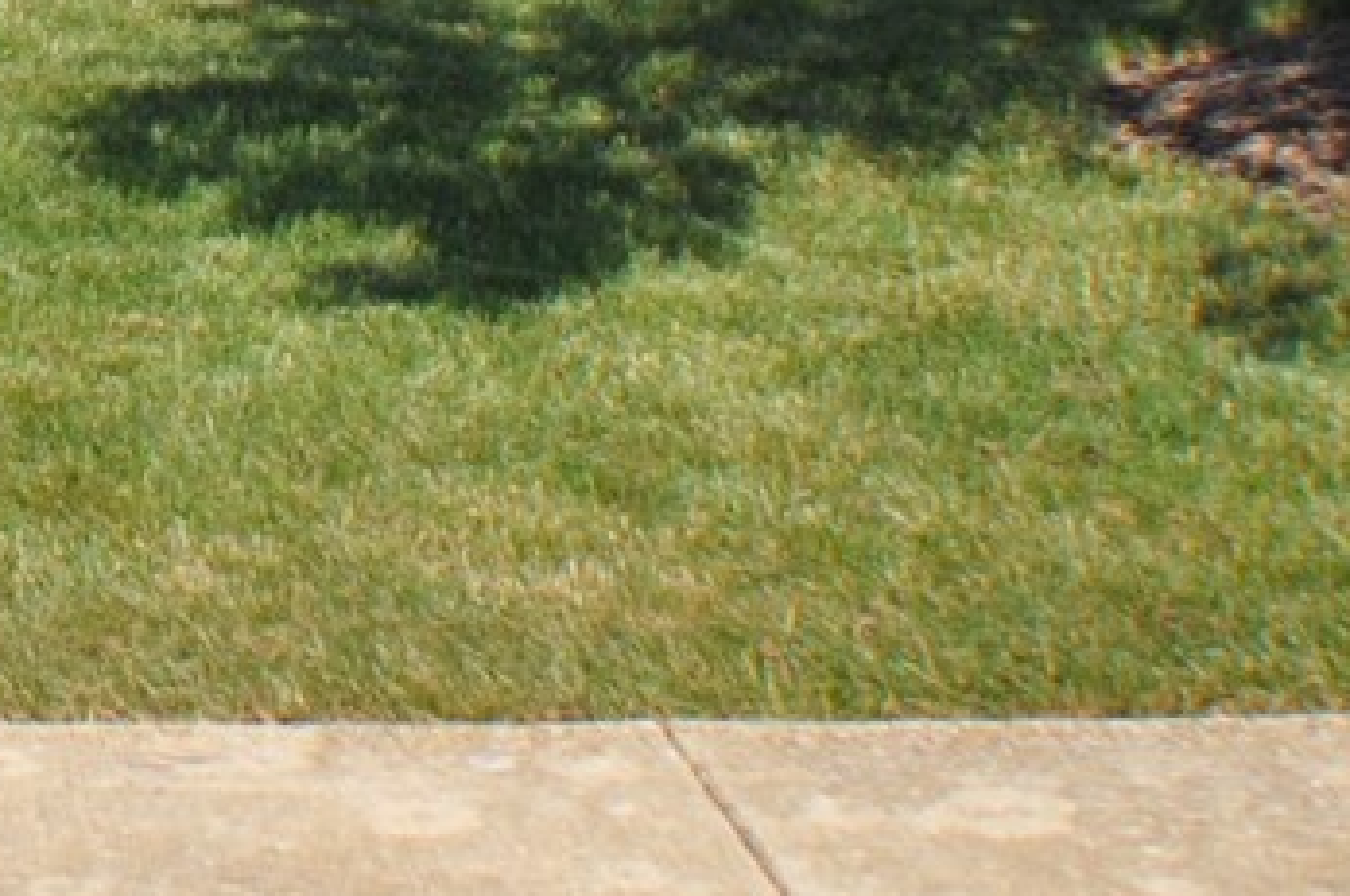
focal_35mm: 140
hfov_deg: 13.9
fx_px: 5243
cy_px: -609
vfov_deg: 9.4
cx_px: -566
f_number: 9
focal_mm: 20
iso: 200
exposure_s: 1/320
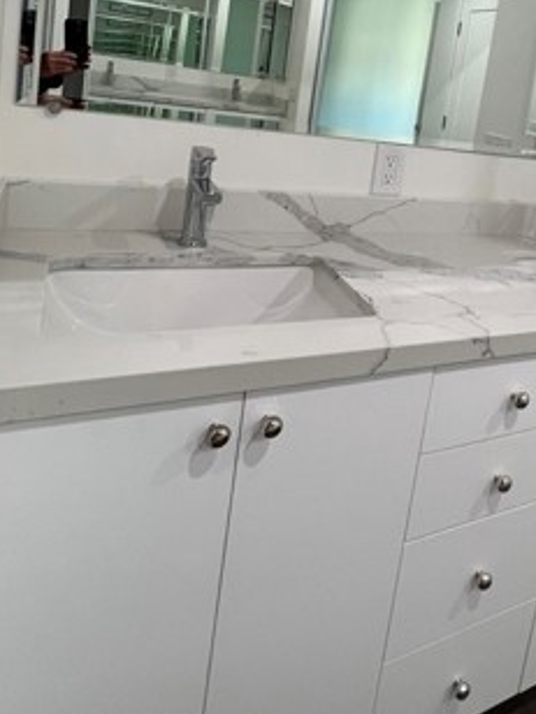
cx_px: 462
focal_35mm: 27
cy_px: 174
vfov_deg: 61.5
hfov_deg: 47.2
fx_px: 557
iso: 160
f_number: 1.8
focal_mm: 1.57
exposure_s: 1/120
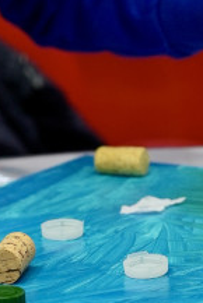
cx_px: 141
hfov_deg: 4.6
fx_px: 2550
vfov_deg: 6.8
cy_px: 222
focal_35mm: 302
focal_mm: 82
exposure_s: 1/160
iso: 1250
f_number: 4
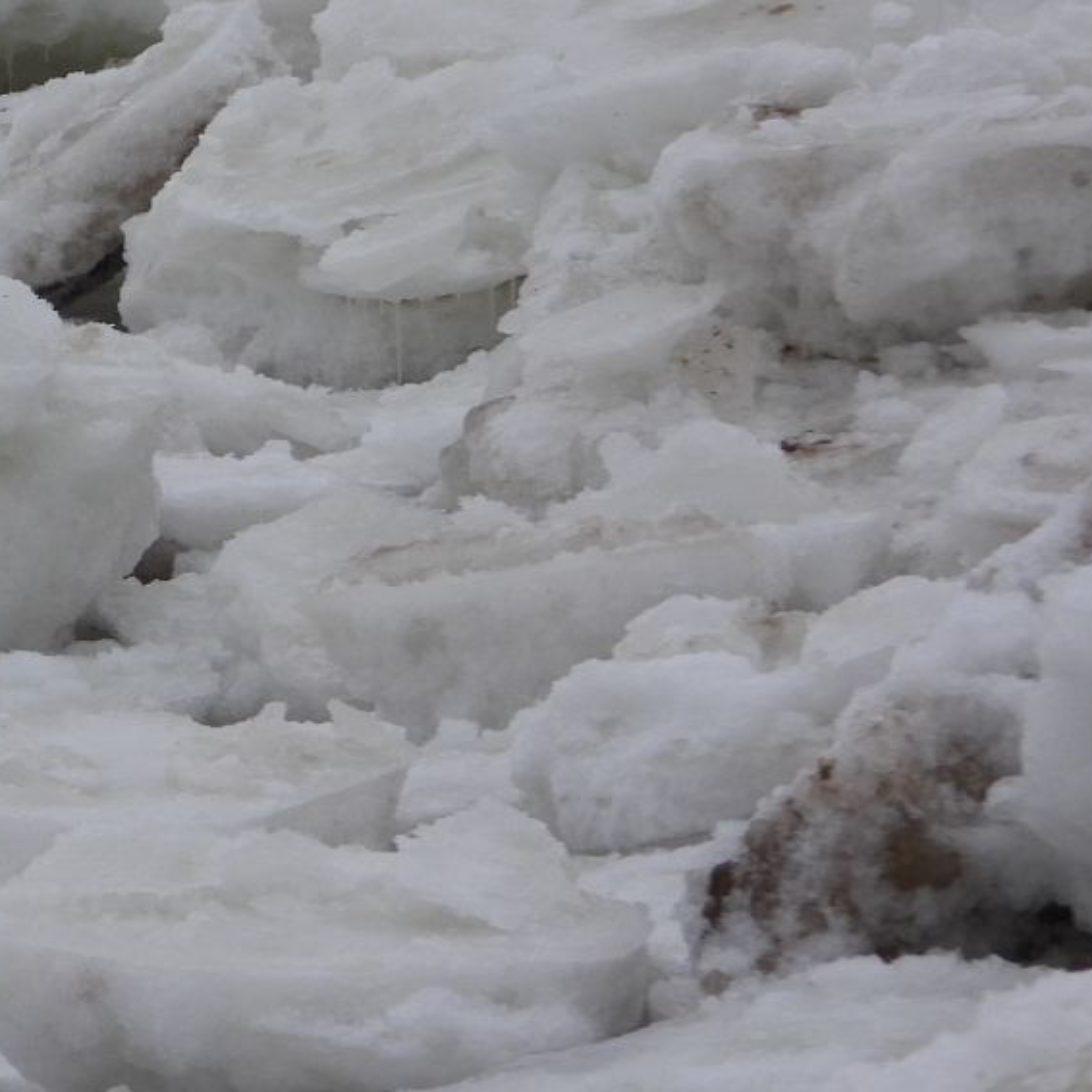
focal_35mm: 339
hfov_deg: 5.1
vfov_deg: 5.2
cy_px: 318
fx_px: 12099
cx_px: -214
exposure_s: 1/1000
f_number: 4
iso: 100
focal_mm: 27.9
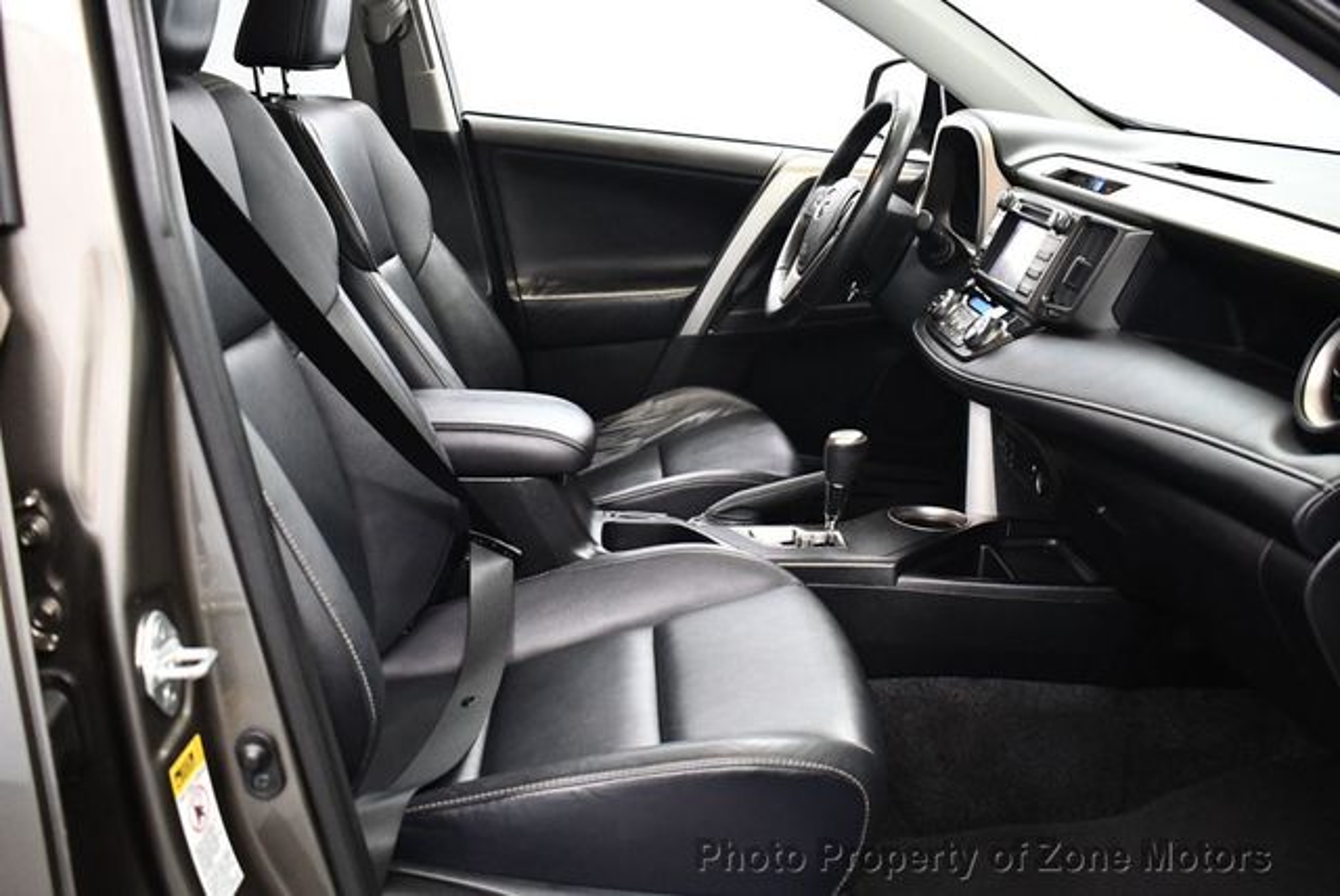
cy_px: 448
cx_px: 670
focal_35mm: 36
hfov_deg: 53.1
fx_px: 1341
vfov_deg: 36.9
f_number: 3.5
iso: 3200
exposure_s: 1/100
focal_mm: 18
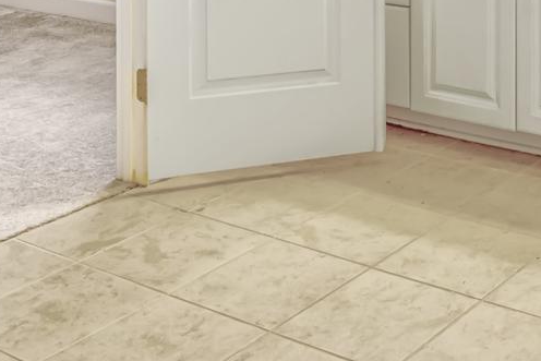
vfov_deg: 17.8
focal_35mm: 66
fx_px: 992
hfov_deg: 27.8
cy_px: -220
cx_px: 596
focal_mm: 16
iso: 1250
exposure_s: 1/80
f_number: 8
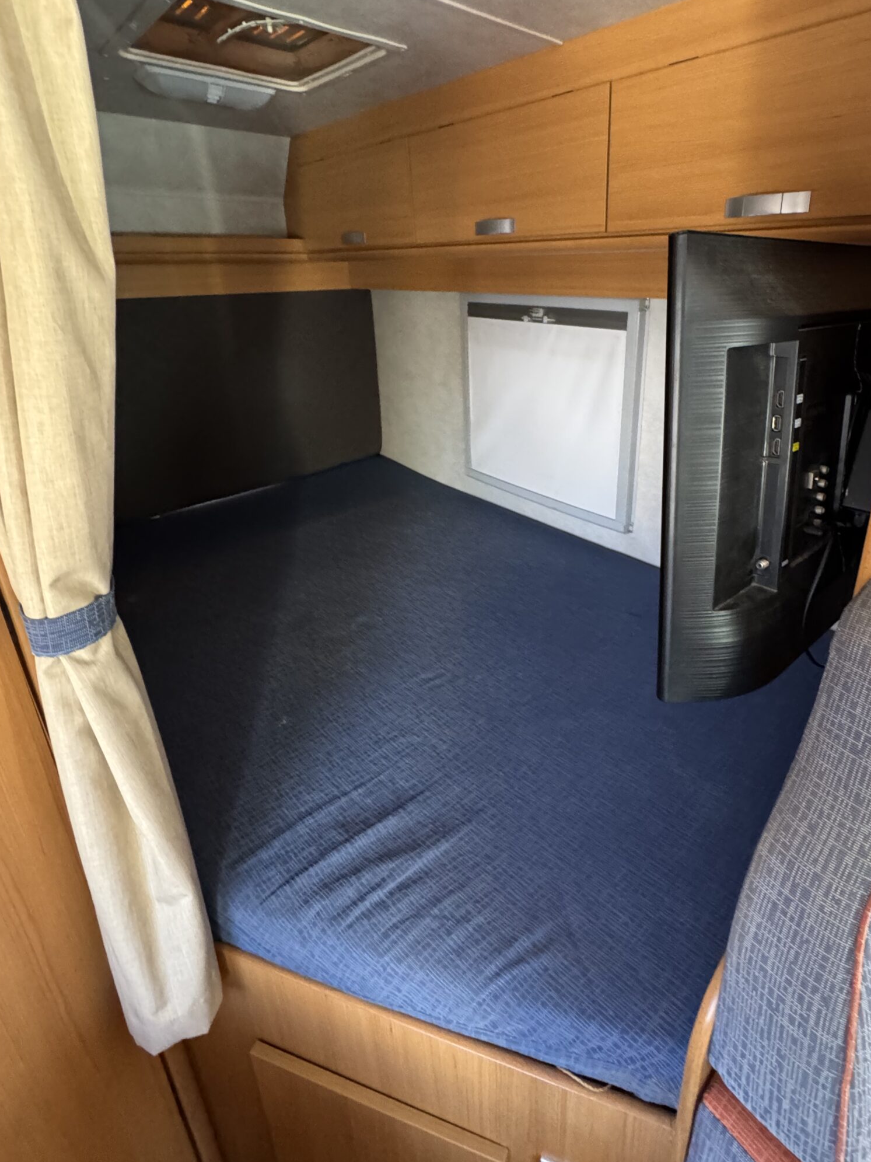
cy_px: 489
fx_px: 604
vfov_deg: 87.1
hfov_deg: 71.1
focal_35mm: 18
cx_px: 509
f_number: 2.2
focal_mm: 2.22
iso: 640
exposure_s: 1/60
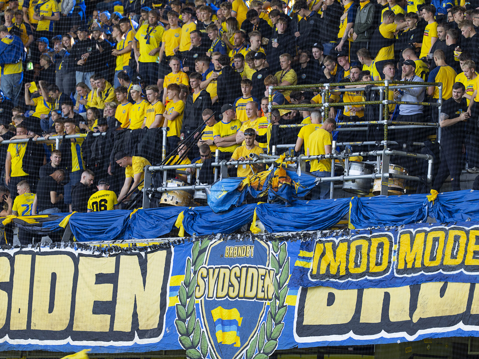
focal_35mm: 326
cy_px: 179
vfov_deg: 4.6
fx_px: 4511
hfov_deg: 6.1
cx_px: 262
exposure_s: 1/160
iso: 100
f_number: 4
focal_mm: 300
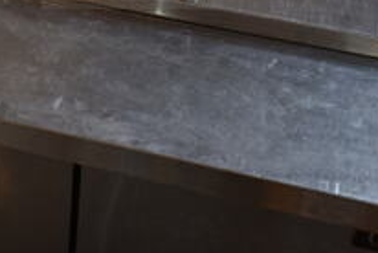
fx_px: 841
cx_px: 20
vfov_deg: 16.1
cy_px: -88
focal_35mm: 80
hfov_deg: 24.4
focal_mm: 18
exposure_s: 1/30
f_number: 3.5
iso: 220
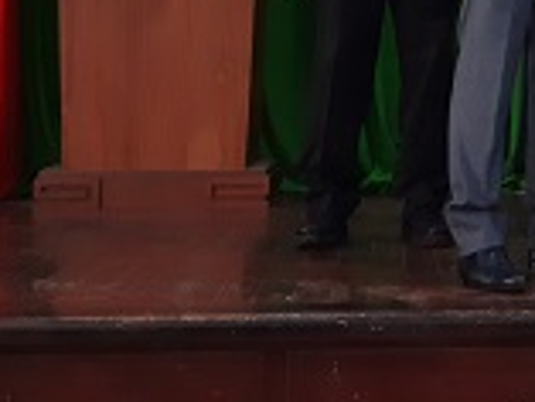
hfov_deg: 15.1
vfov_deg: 11.2
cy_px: -225
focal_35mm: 127
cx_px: 586
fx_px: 1964
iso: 64
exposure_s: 1/60
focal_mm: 4.6
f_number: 2
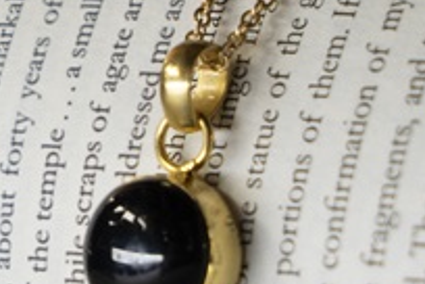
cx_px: -25
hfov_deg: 9.2
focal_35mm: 223
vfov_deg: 6.2
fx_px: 2632
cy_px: 99
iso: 1000
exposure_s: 1/160
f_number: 8
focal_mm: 70
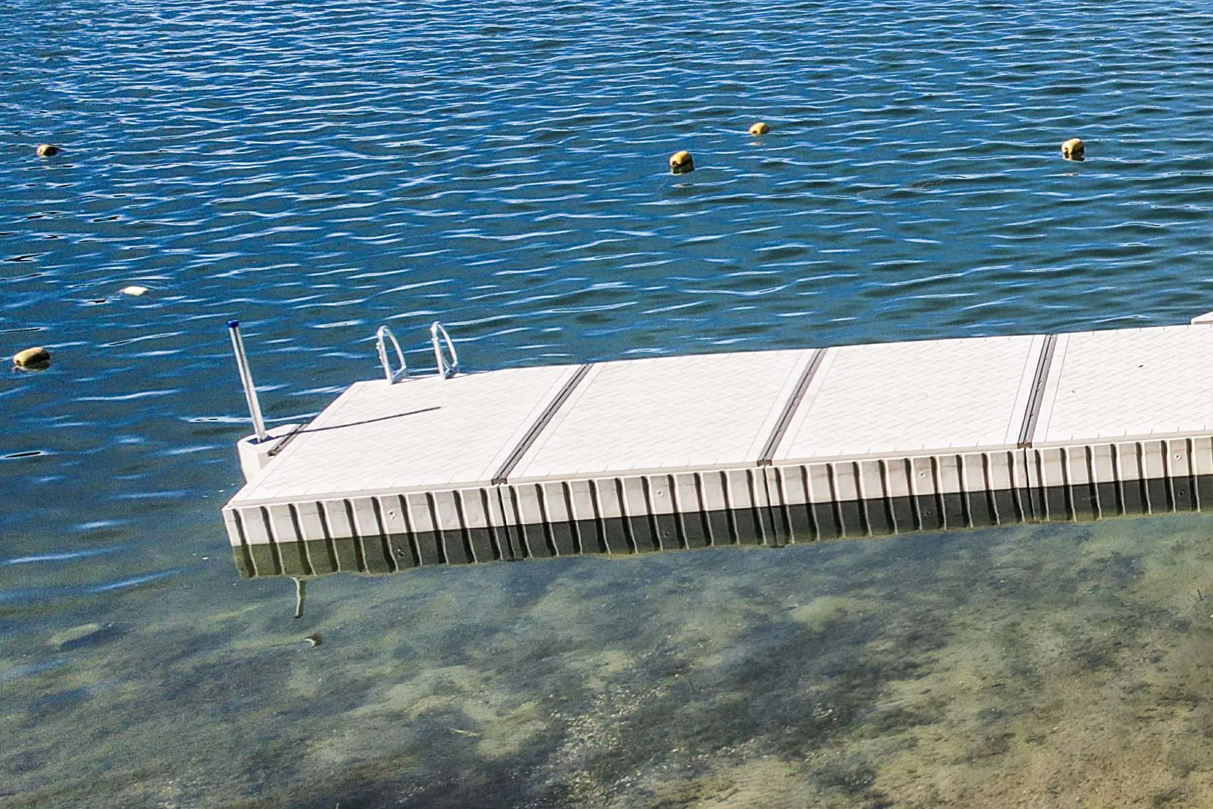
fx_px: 2257
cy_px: 364
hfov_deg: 24.3
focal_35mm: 67
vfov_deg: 20.3
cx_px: 1765
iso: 100
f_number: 2.8
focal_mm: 8.38
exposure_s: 1/1250
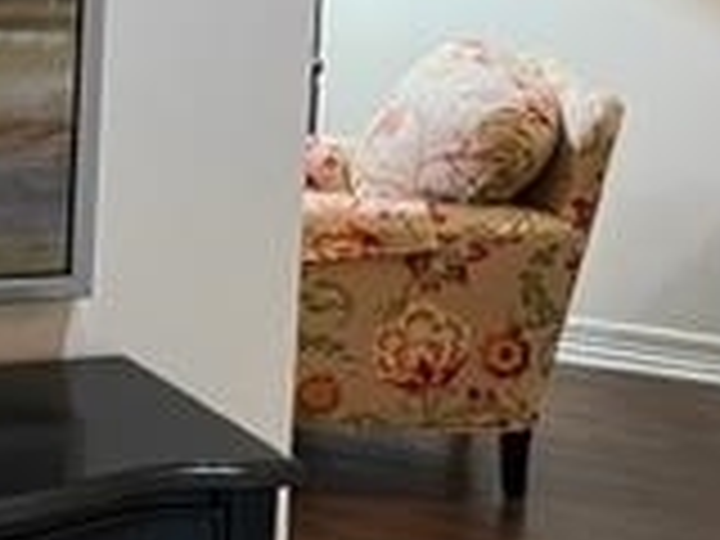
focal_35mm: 104
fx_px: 2163
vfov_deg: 14.0
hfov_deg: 18.1
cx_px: -94
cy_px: -14
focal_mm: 5.1
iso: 500
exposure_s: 1/60
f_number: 1.6
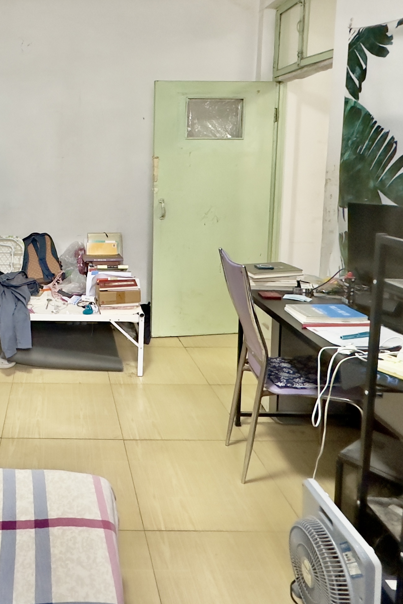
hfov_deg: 40.5
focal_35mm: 30
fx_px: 504
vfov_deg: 61.0
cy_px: 223
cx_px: 45
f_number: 2.2
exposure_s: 1/60
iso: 500
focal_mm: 2.22
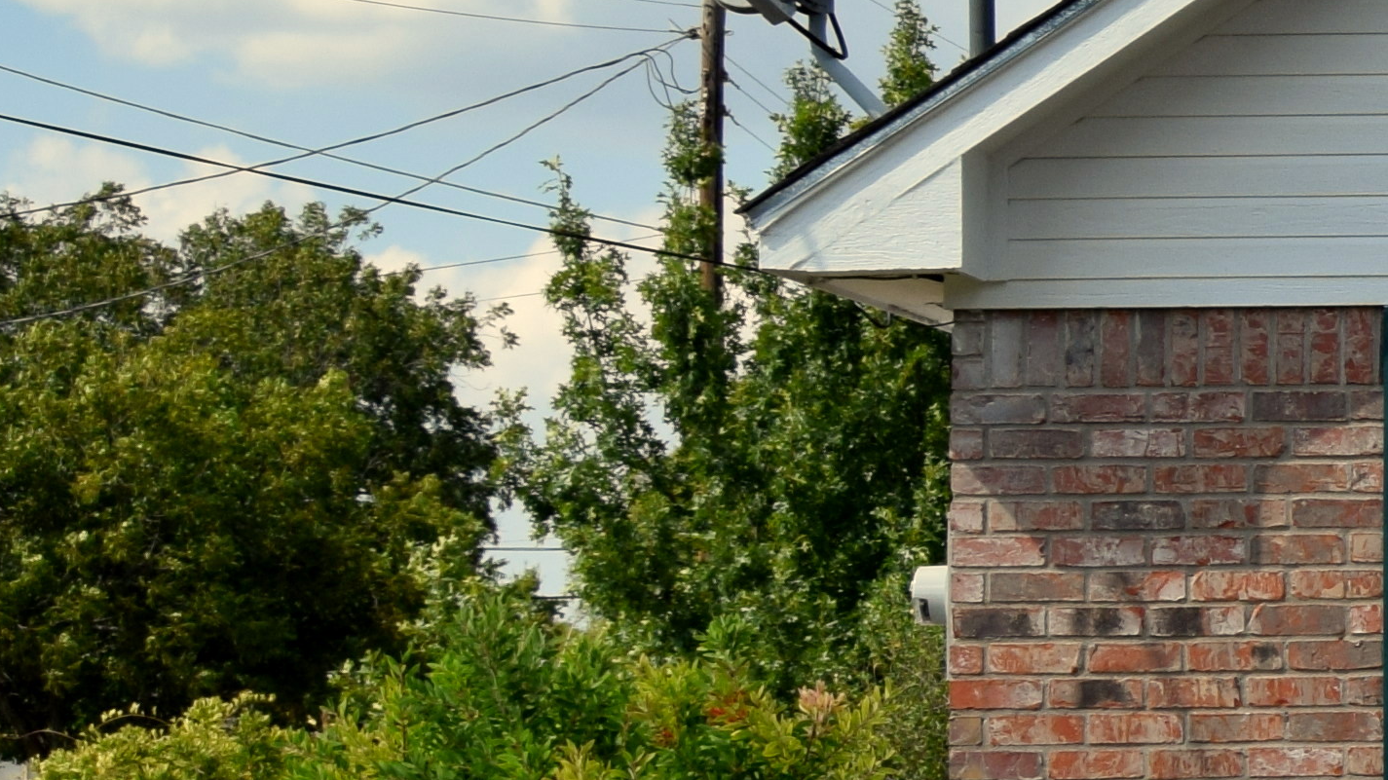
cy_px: 464
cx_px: 2909
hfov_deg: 12.3
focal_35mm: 152
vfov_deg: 8.0
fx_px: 5601
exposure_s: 1/400
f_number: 10
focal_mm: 23
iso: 200
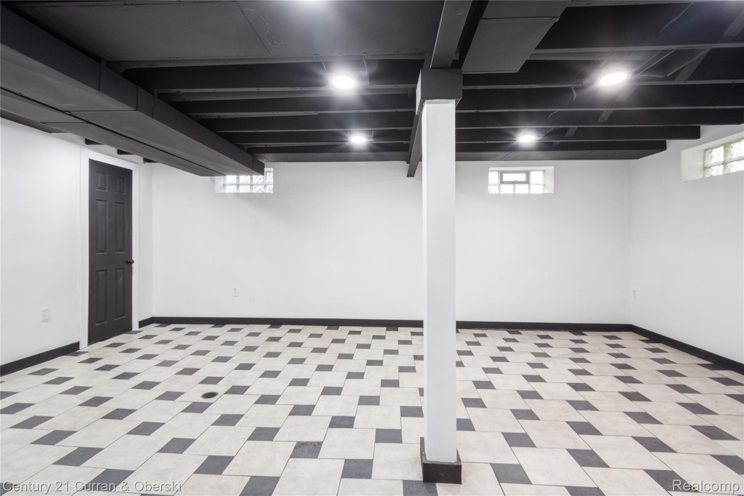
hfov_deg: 100.4
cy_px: 248
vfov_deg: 77.3
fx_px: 310
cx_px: 372
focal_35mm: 15
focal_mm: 10
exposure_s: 1/2
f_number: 11
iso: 250
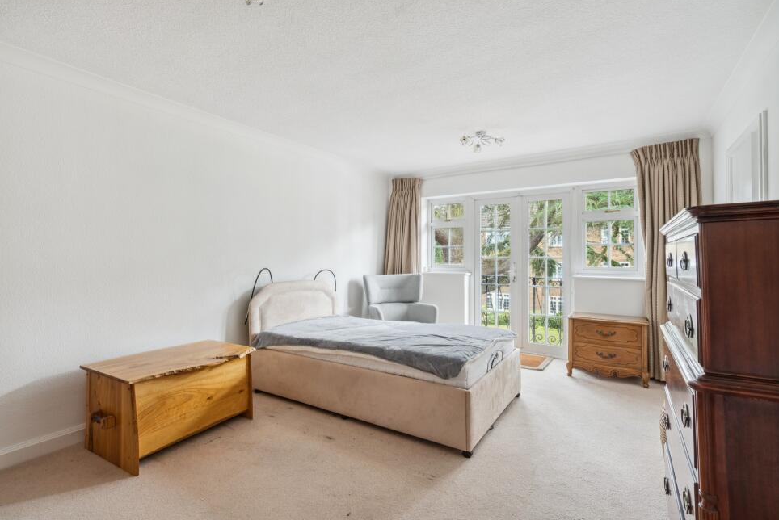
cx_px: 375
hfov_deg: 93.2
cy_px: 254
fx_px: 368
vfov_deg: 70.5
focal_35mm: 17
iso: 640
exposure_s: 1/10
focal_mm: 16
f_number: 6.3
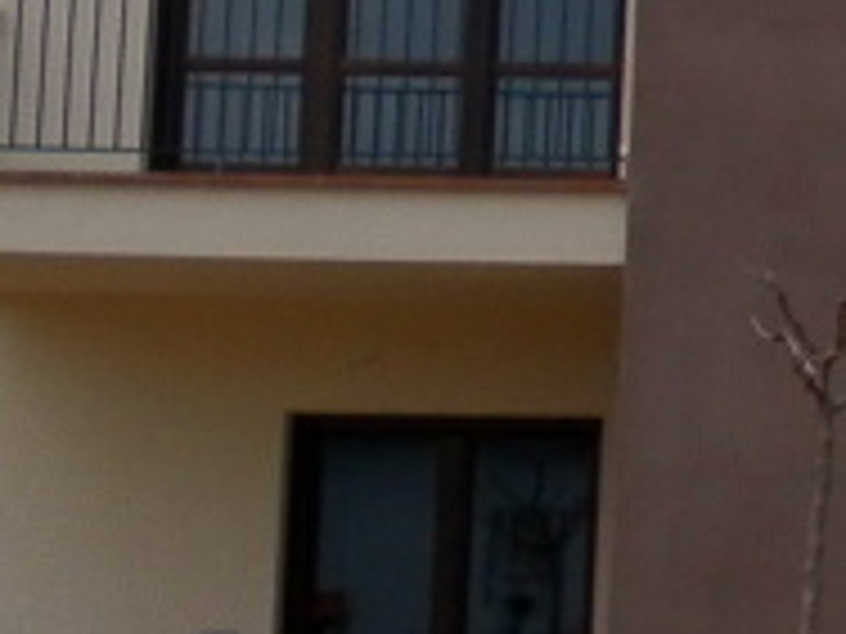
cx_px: 2012
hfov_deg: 8.6
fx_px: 5157
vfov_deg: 7.0
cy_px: 144
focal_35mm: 211
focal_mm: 5.8
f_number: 8.8
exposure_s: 1/160
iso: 80
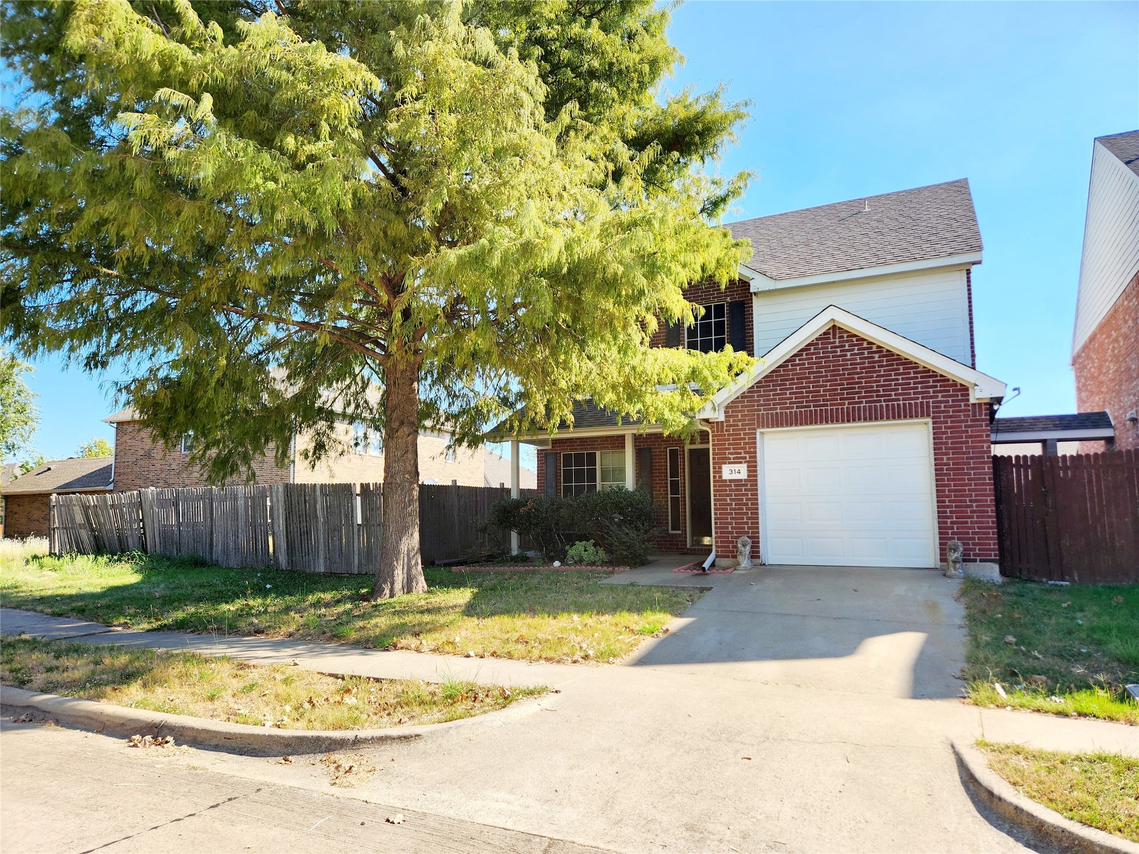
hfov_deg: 73.9
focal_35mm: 23
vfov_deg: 58.9
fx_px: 757
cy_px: 427
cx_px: 570
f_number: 1.8
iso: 20
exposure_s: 1/1111
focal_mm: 5.4
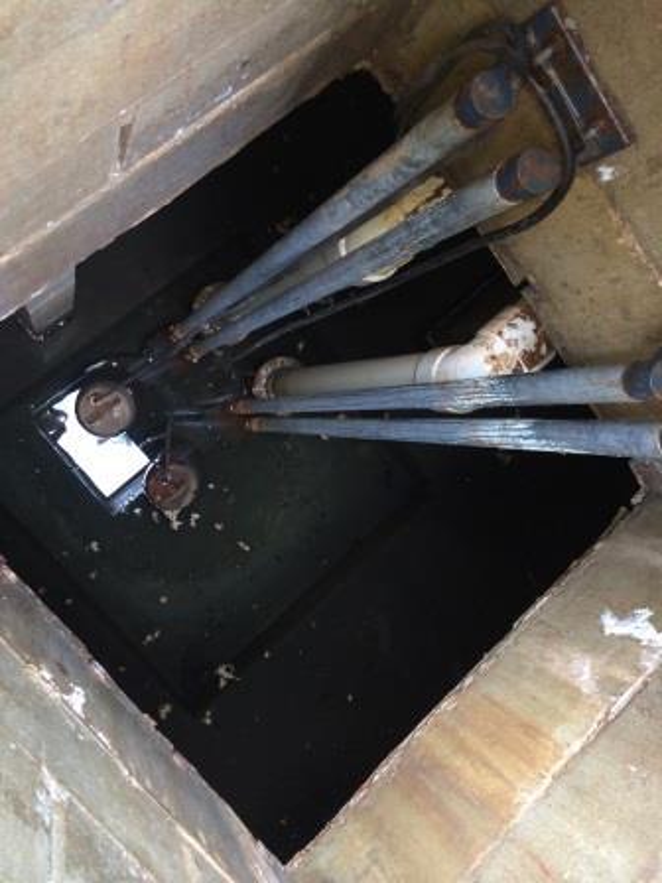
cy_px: 442
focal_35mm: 30
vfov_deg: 60.0
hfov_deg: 46.8
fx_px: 765
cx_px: 331
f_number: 2.2
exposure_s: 1/30
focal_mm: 4.12
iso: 160
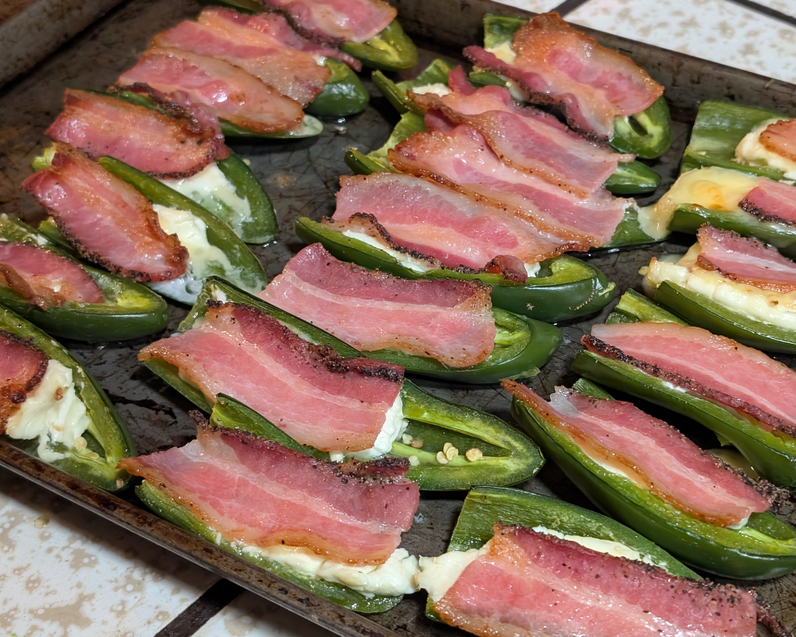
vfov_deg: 29.7
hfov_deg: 36.7
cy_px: 318
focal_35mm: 51
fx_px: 1201
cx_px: 415
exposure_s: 1/40
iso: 351
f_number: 1.68
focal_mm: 6.9
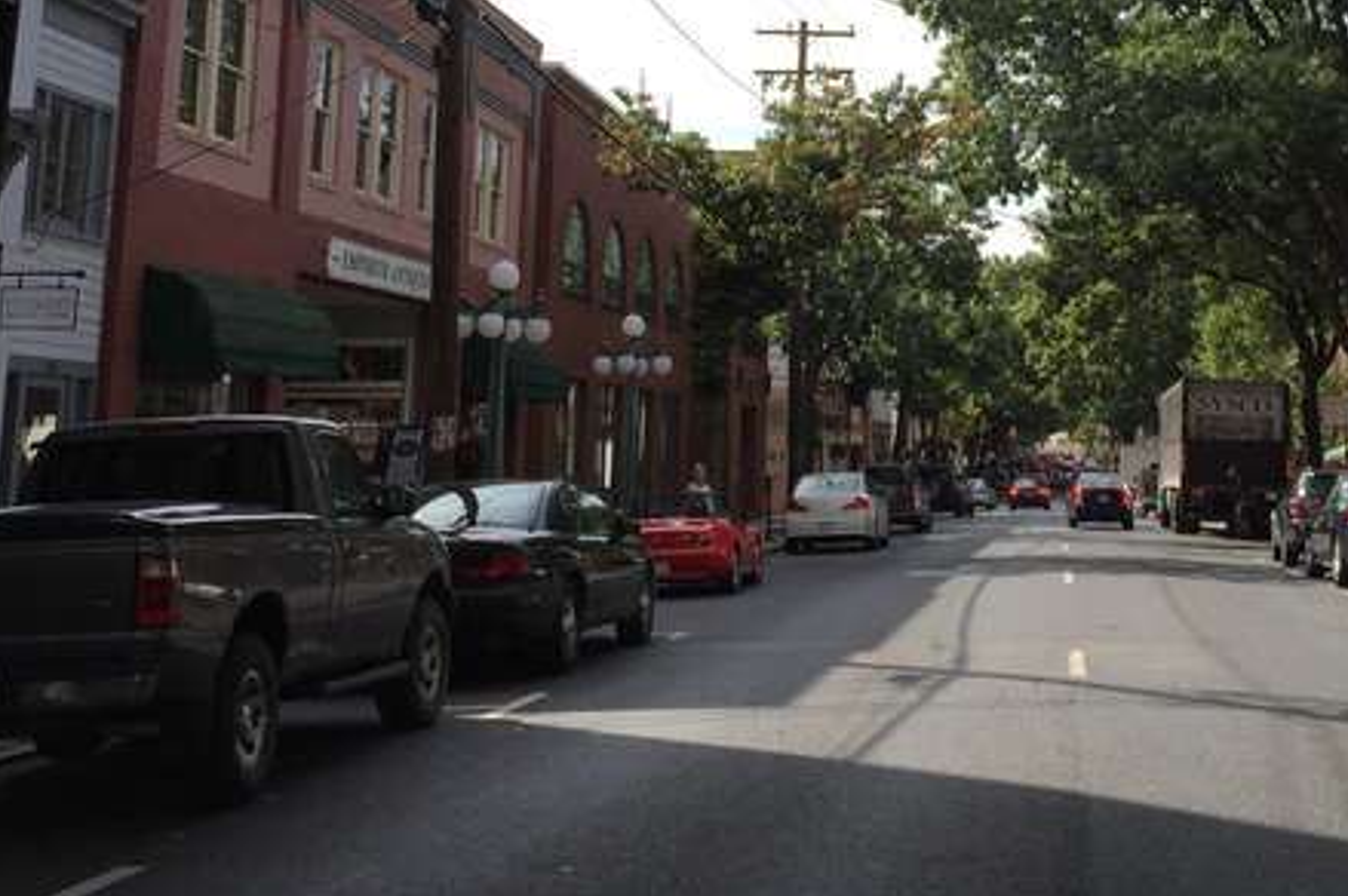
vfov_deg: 23.7
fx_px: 2058
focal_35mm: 55
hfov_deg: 36.0
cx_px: 872
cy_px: 31
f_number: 2.2
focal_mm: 4.15
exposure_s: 1/1199
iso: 32
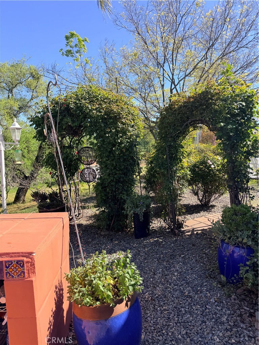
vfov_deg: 71.6
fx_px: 239
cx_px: 130
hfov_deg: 56.8
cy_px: 172
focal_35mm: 24
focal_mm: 6.76
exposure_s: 1/1689
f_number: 1.78
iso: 80
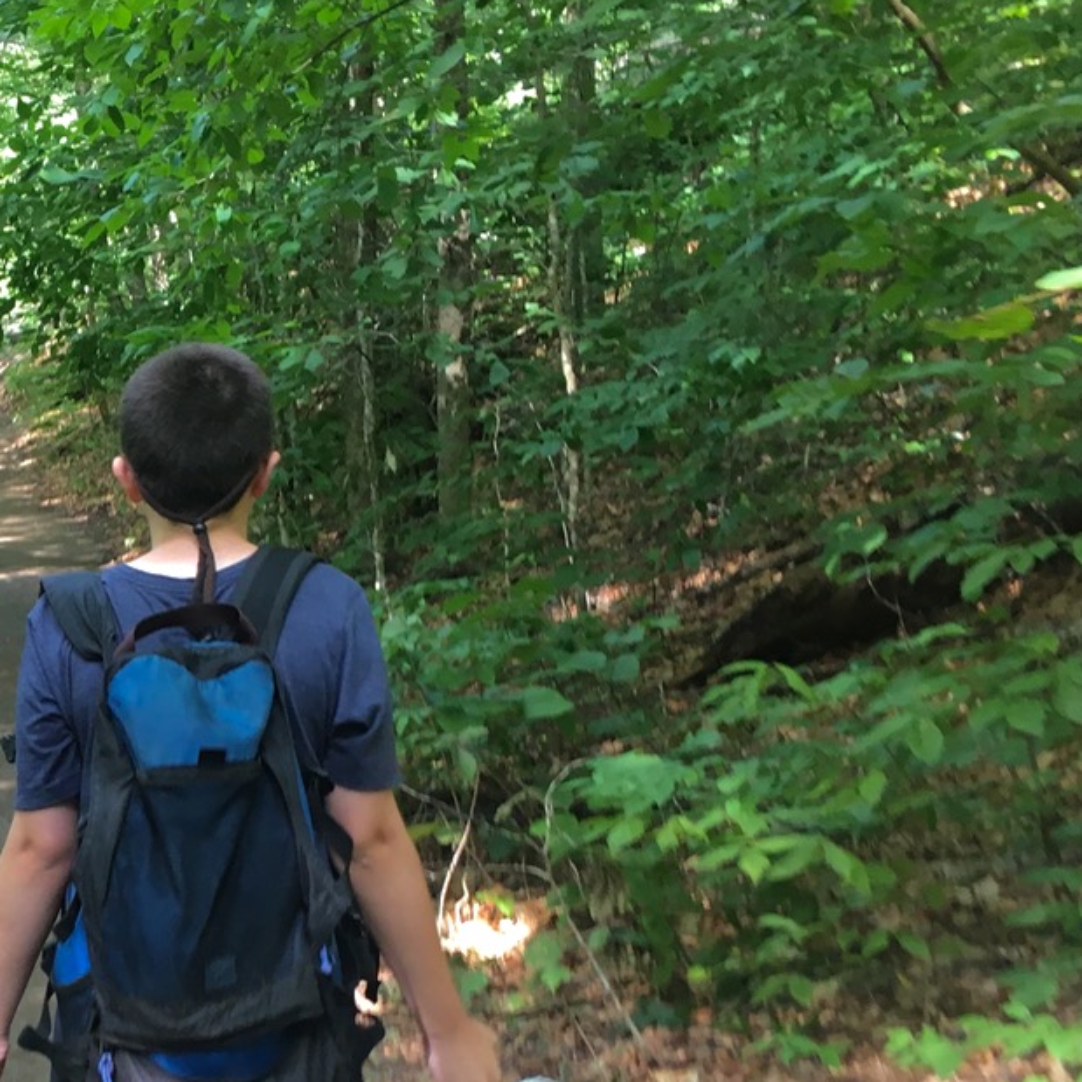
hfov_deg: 27.2
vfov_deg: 29.1
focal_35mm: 58
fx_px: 2051
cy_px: 813
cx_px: -91
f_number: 2.2
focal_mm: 4.15
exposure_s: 1/30
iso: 64
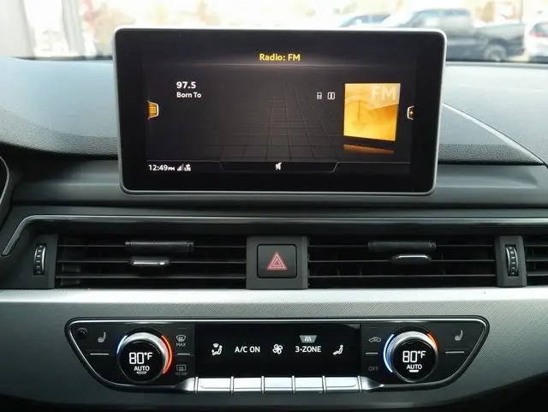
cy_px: 206
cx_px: 274
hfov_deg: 48.9
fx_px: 602
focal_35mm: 38
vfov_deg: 37.8
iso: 1000
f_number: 5.6
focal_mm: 19
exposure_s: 1/60
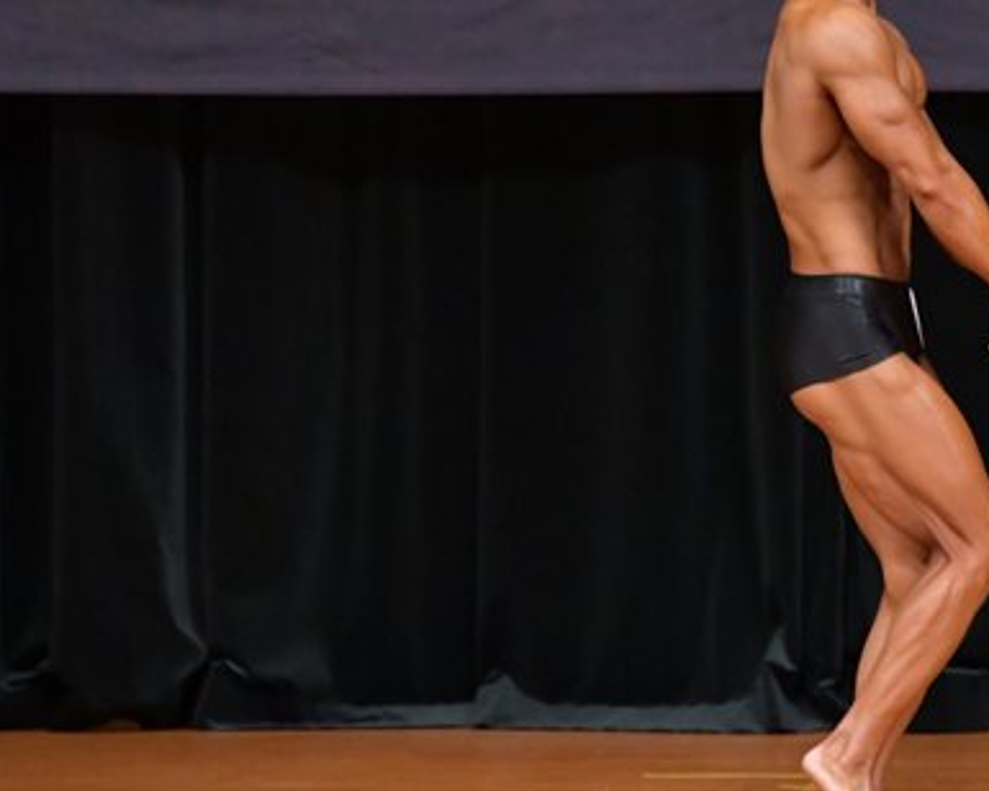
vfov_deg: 3.0
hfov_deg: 3.8
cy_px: 293
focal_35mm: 510
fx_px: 14928
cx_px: 803
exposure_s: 1/400
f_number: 5.6
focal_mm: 180
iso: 5000
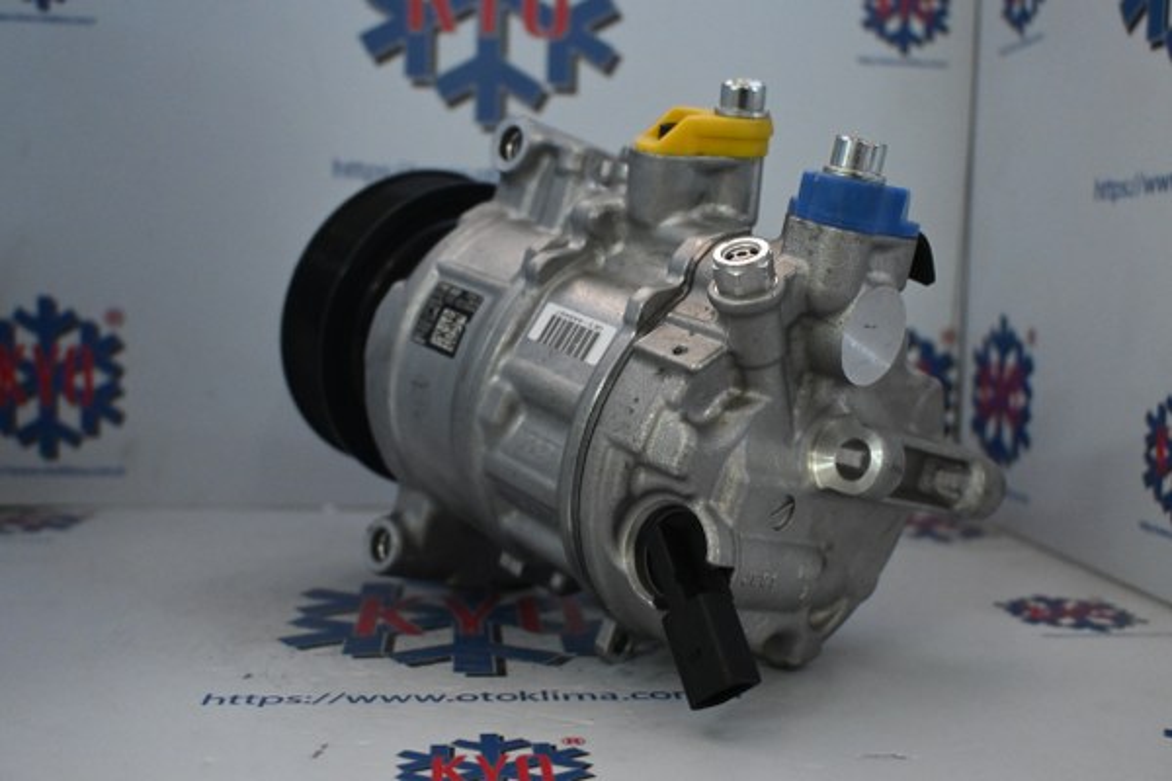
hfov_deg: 51.3
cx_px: 586
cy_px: 390
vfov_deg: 35.5
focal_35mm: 38
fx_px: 1221
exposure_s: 1/60
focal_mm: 25
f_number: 4.2
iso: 3200
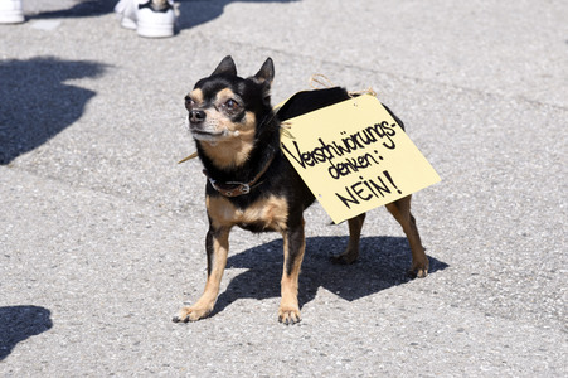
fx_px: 1892
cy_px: 189
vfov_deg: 11.4
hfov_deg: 17.1
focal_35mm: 120
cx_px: 284
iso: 160
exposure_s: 1/160
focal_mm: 120
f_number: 11
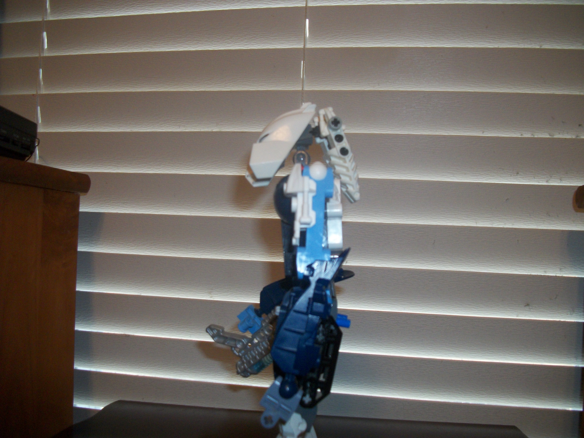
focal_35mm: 32
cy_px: 219
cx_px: 292
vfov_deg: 44.2
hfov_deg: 56.8
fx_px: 540
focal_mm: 5.7
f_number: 2.9
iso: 160
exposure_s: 1/60
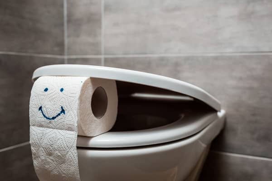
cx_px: 136
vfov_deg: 37.9
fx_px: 264
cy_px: 90
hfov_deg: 54.4
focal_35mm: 35
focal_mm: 35
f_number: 5
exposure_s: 1/200
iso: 100
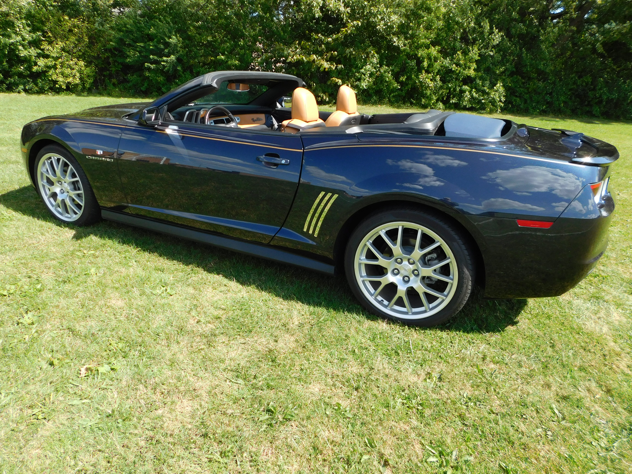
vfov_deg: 58.9
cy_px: 237
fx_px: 420
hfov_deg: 73.9
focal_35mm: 23
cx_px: 316
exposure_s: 1/640
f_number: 3
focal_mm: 4
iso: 125
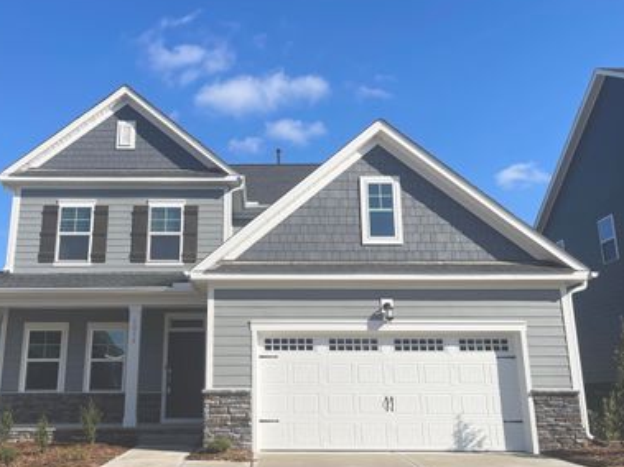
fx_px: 595
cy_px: 231
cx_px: 257
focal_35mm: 33
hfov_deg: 55.1
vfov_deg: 42.9
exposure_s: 1/4717
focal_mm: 5.1
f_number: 1.6
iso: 32
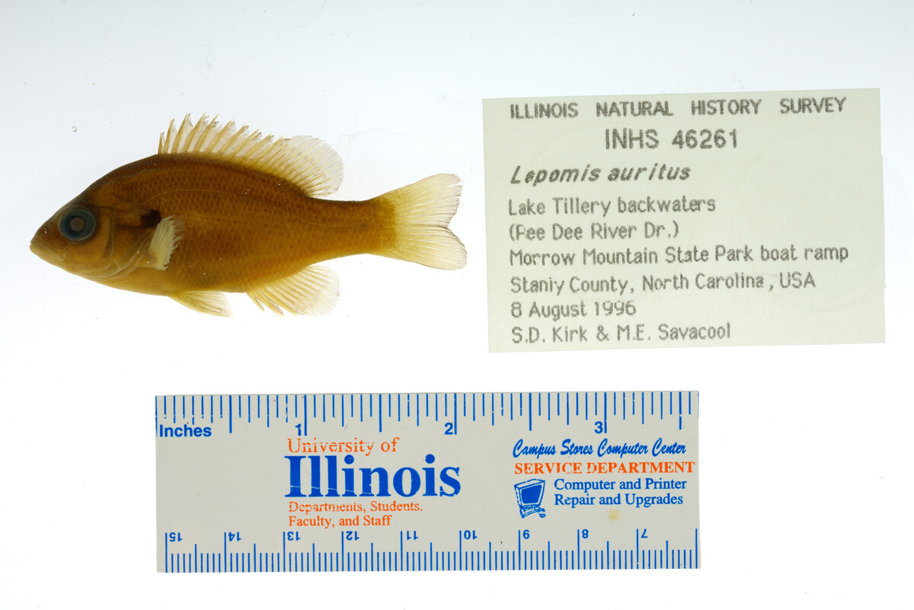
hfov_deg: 33.4
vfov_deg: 22.6
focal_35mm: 60
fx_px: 1524
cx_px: 457
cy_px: 305
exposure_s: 1/160
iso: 100
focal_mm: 60
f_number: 10
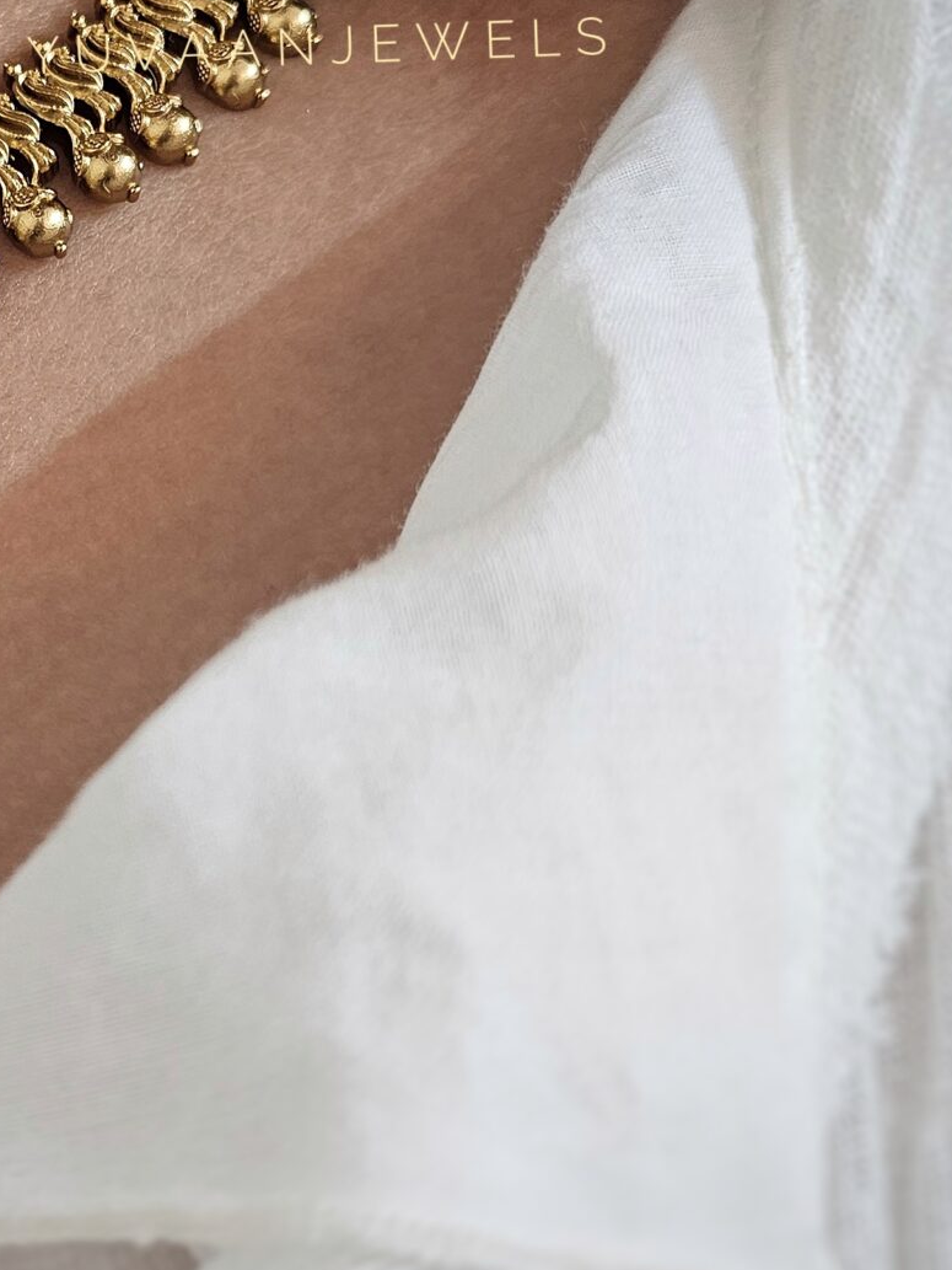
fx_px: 2090
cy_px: 413
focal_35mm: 57
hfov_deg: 24.3
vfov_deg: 33.5
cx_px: -32
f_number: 1.7
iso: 250
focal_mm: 6.3
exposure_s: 1/100
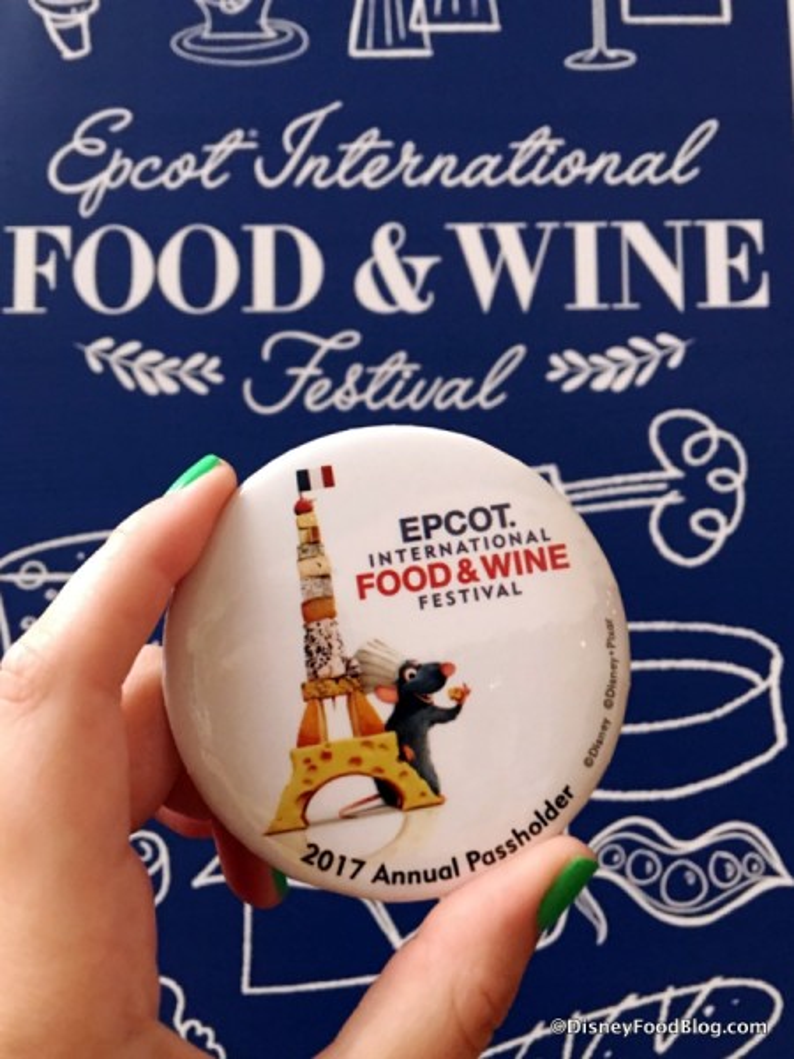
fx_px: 887
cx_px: 397
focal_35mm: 29
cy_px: 530
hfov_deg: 48.2
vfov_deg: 61.7
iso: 100
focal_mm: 4.15
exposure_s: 1/15
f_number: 2.2
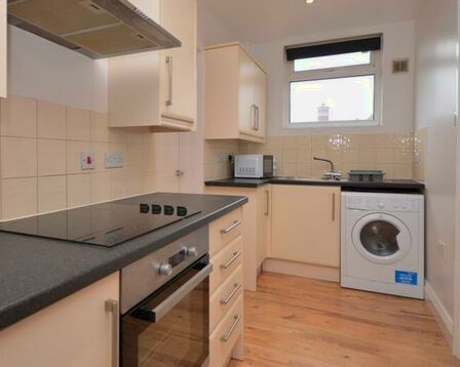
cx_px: 187
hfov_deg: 74.3
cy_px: 161
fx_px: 299
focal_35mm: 22
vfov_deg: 62.9
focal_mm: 10
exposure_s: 1/60
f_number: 4
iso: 400
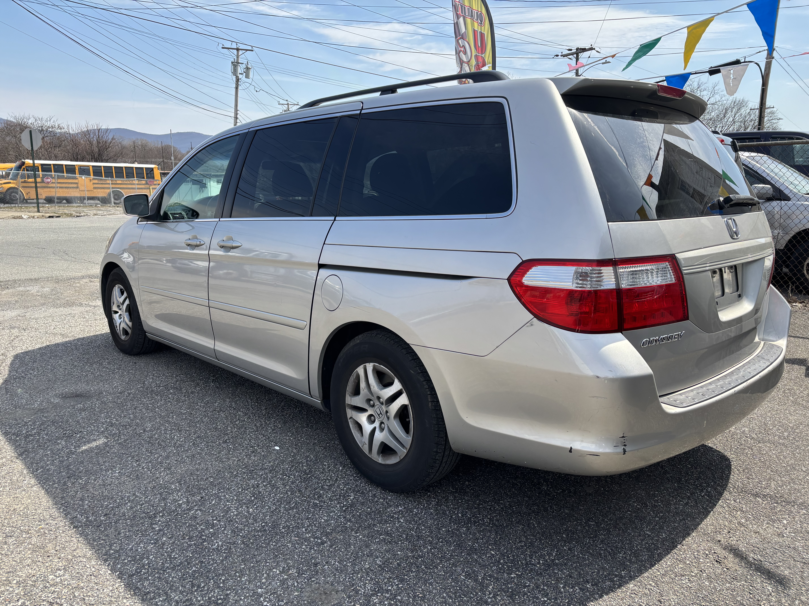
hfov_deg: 67.3
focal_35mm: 26
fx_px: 608
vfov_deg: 53.1
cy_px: 303
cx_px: 404
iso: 50
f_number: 1.6
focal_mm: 5.96
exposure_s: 1/1845
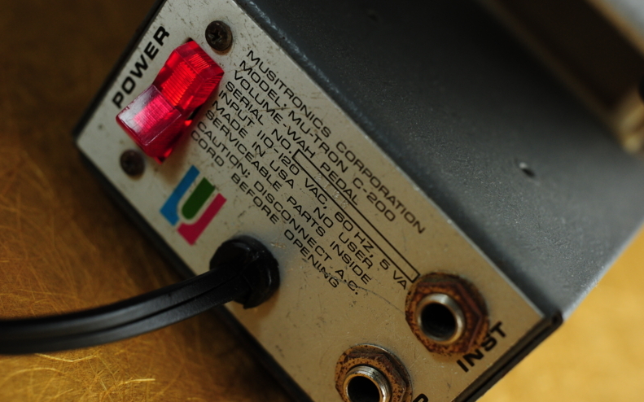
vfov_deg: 12.7
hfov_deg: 20.2
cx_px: 324
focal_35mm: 103
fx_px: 1807
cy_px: 210
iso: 1600
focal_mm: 100
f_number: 5.6
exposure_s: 1/40
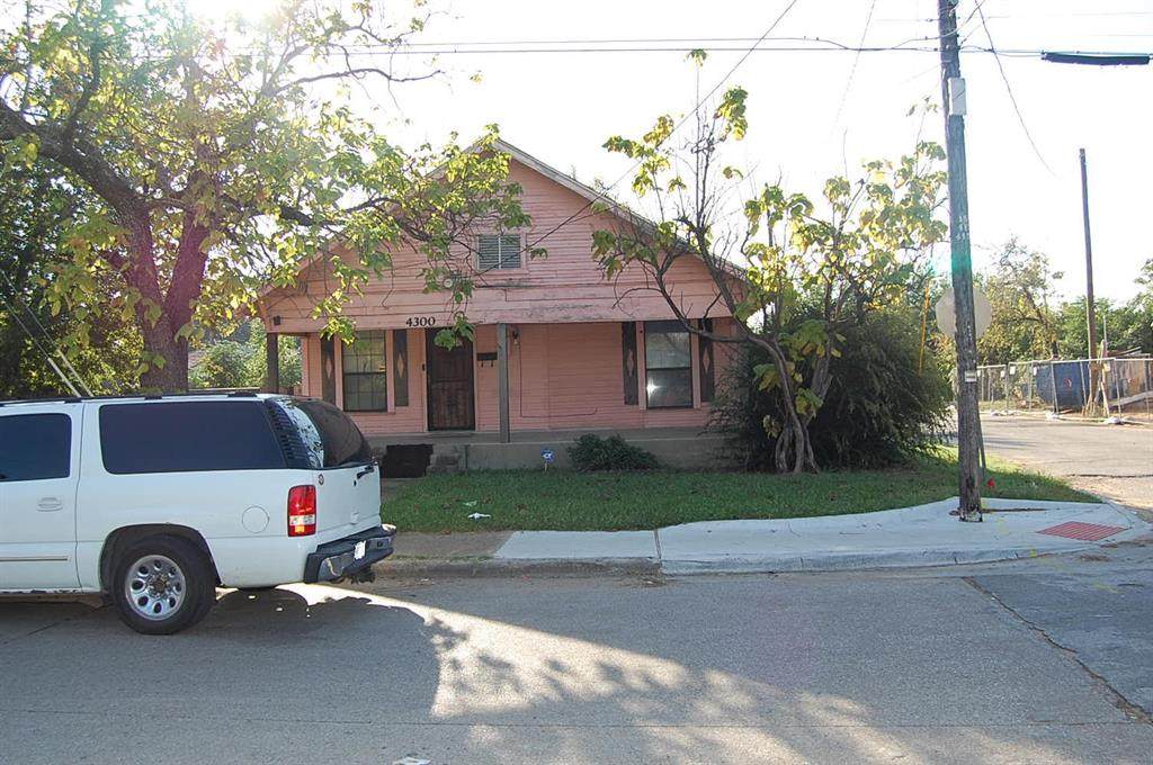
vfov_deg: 43.5
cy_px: 382
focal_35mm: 30
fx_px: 960
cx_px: 576
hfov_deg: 62.0
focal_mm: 20
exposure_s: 1/500
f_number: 5.6
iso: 360
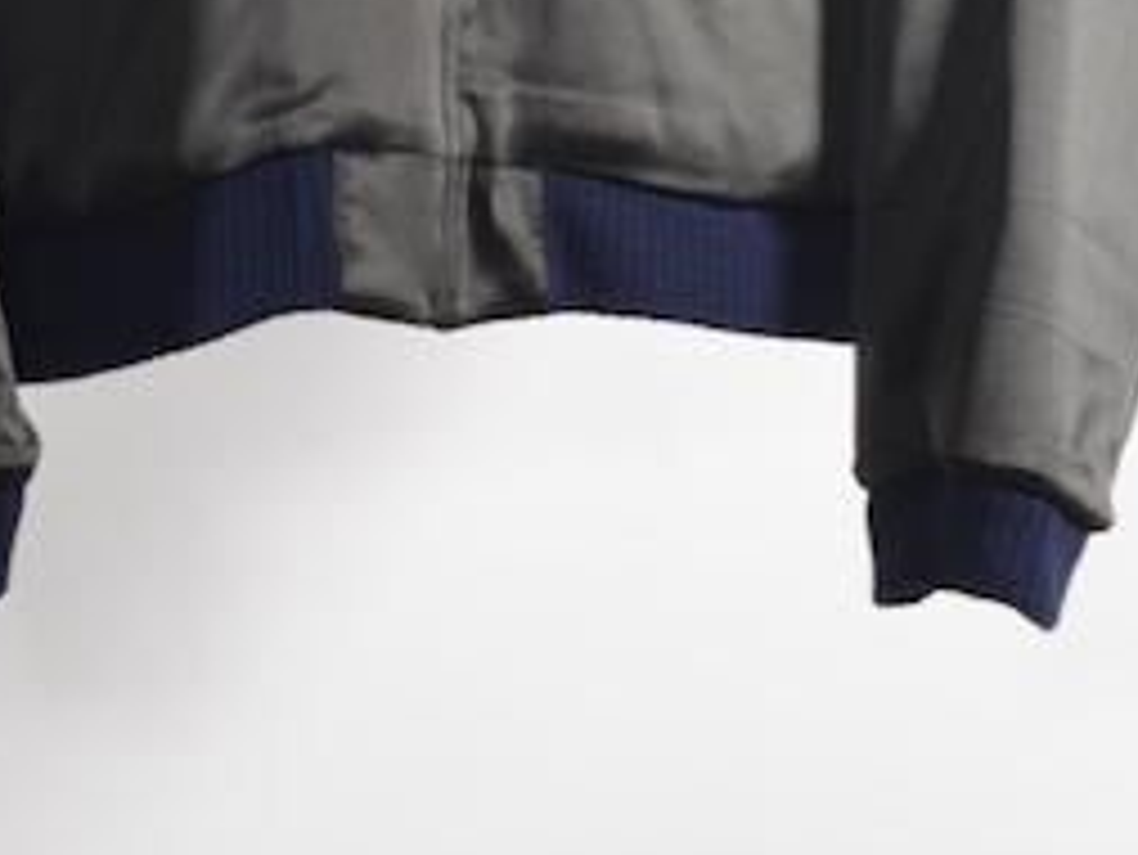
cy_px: -284
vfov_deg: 8.1
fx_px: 5986
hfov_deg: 10.8
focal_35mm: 182
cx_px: 369
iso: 800
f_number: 4
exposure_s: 1/60
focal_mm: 40
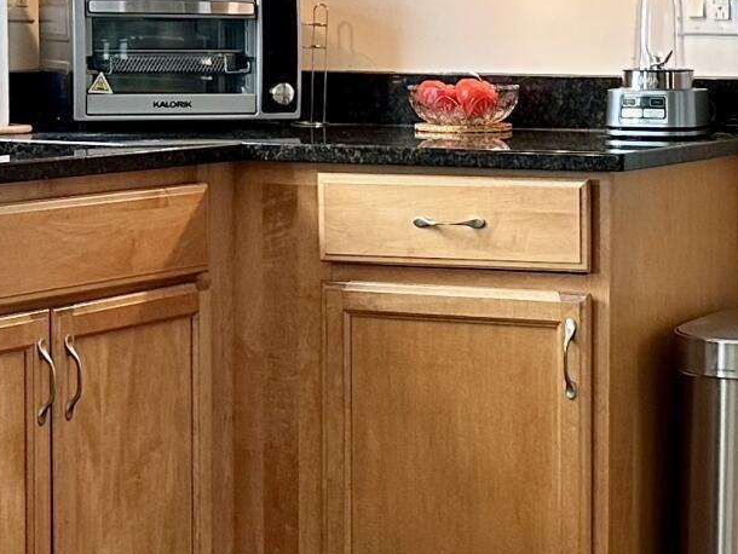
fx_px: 2517
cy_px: 215
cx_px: 605
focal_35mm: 118
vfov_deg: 12.6
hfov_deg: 16.5
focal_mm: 6.86
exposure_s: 1/120
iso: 160
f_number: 1.78
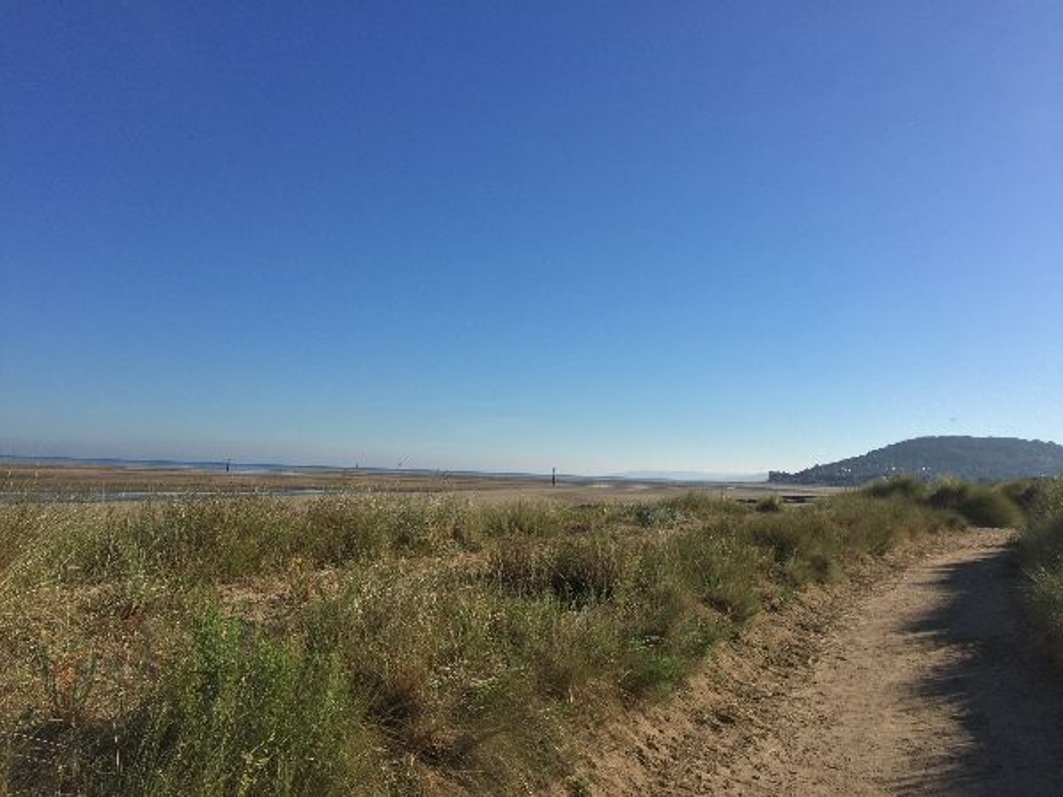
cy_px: 398
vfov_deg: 48.2
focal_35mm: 29
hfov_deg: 61.7
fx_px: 891
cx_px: 532
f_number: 2.2
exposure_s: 1/3300
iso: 32
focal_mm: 4.15
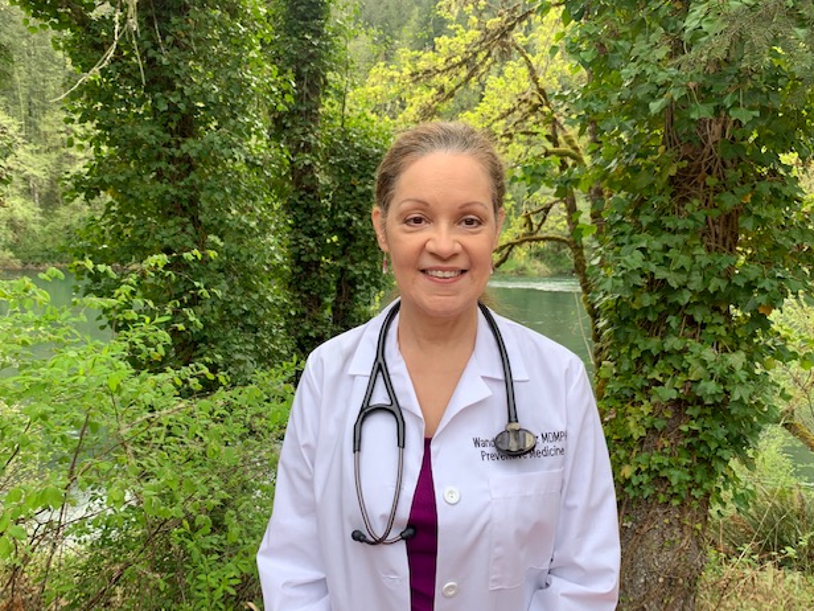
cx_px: 403
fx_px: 635
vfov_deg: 51.4
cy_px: 312
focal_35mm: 27
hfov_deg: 65.3
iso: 25
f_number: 1.8
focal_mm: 4.25
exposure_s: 1/391
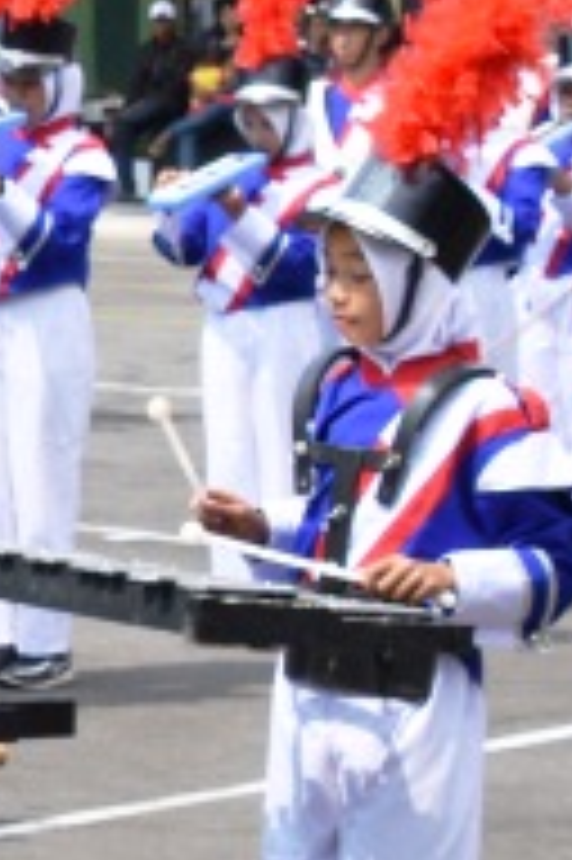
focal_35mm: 241
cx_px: -937
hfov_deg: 5.4
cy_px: 209
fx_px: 5754
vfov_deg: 8.5
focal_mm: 30
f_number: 9
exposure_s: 1/125
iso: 100
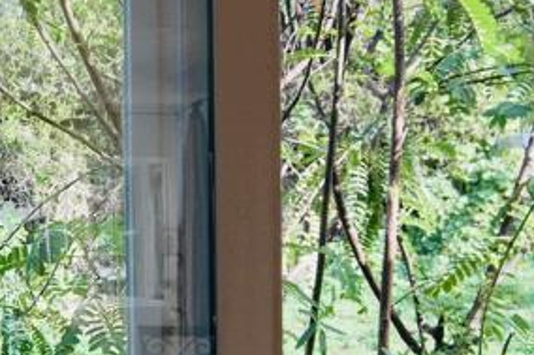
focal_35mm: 64
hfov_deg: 30.9
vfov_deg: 21.2
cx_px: 147
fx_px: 951
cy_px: 203
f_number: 5.6
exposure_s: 1/125
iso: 360
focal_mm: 19
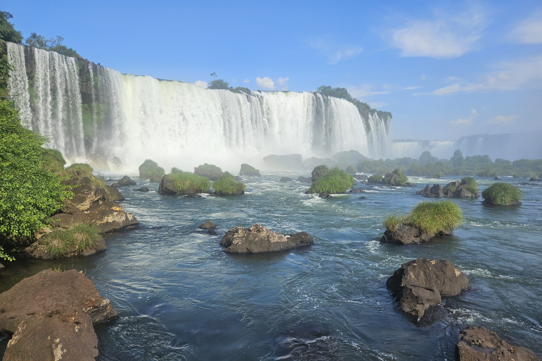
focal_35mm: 24
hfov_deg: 73.7
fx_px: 361
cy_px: 189
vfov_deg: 53.1
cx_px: 271
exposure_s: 1/1941
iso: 25
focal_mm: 5.4
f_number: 1.8
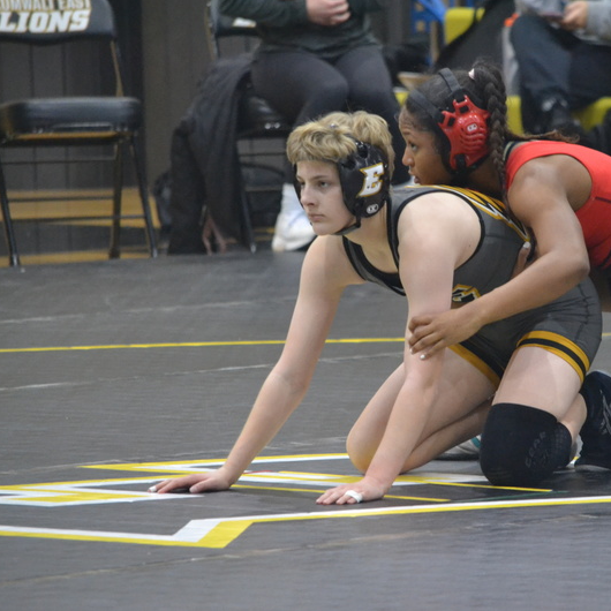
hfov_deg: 4.1
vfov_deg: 4.1
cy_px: 305
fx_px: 8447
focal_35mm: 423
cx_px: 451
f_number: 5.3
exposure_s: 1/100
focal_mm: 220
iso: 3200
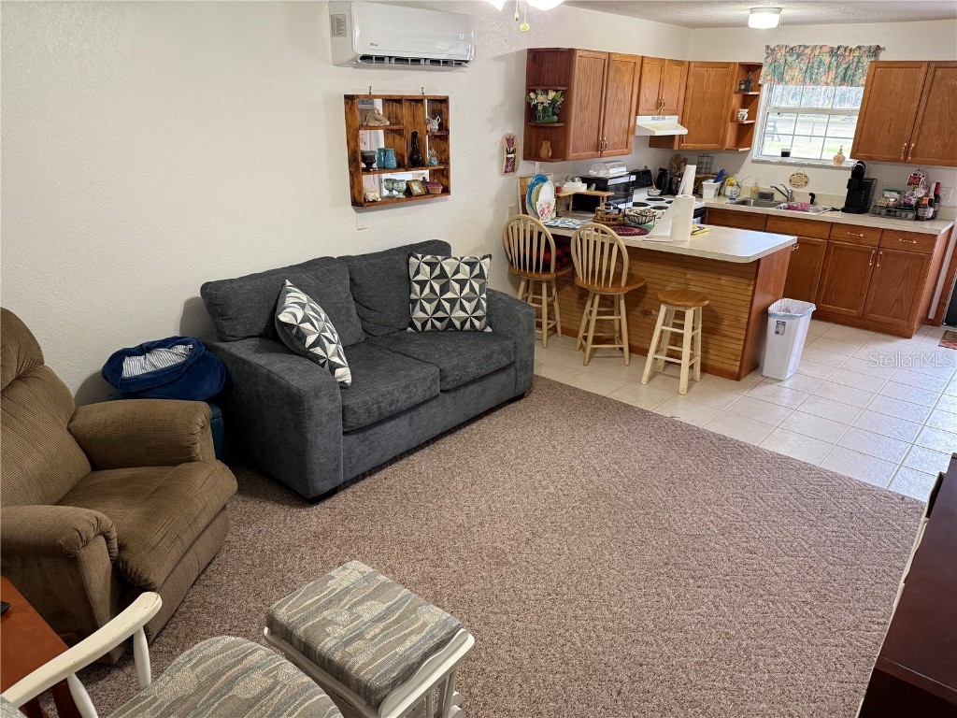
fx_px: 664
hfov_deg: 71.6
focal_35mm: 24
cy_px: 359
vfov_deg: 56.8
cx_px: 478
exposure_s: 1/60
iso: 320
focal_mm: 6.76
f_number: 1.78
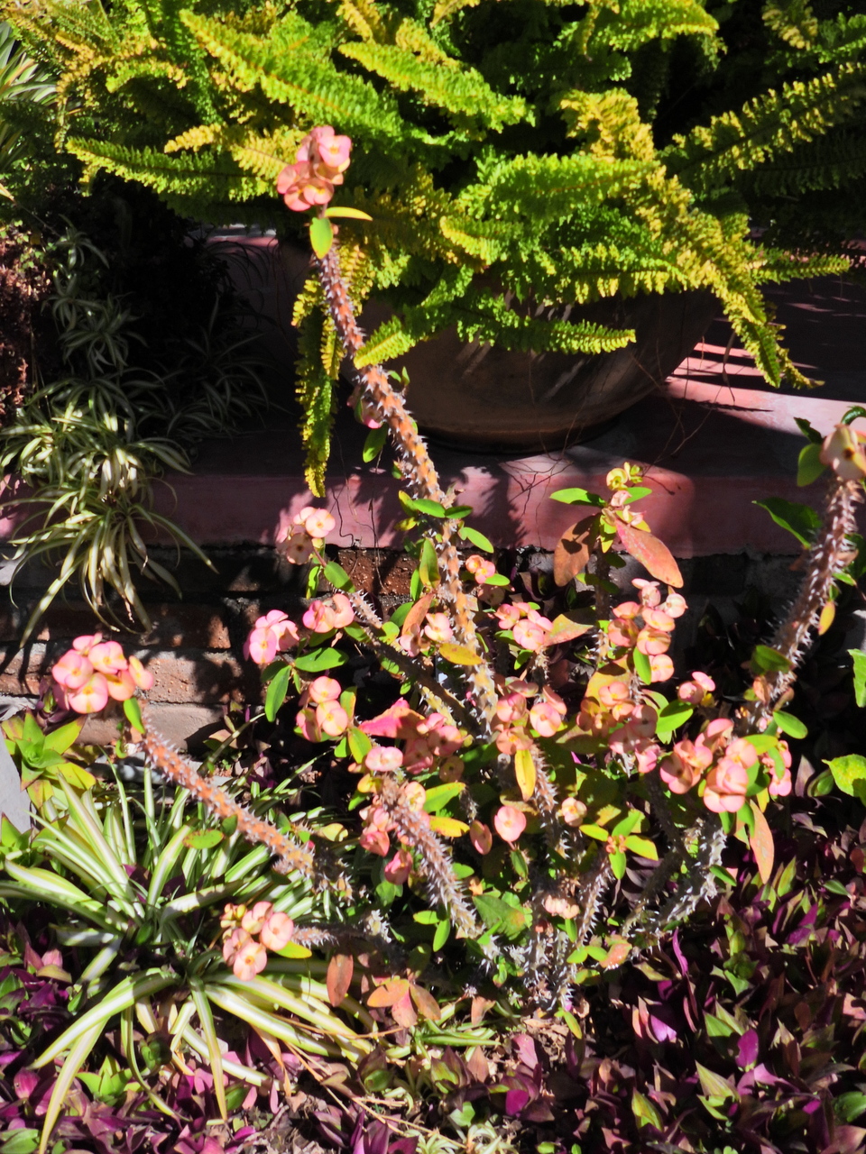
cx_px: 433
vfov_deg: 52.6
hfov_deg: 40.7
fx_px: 1167
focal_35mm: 35
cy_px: 577
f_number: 3.5
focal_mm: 6.2
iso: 100
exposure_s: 1/2000
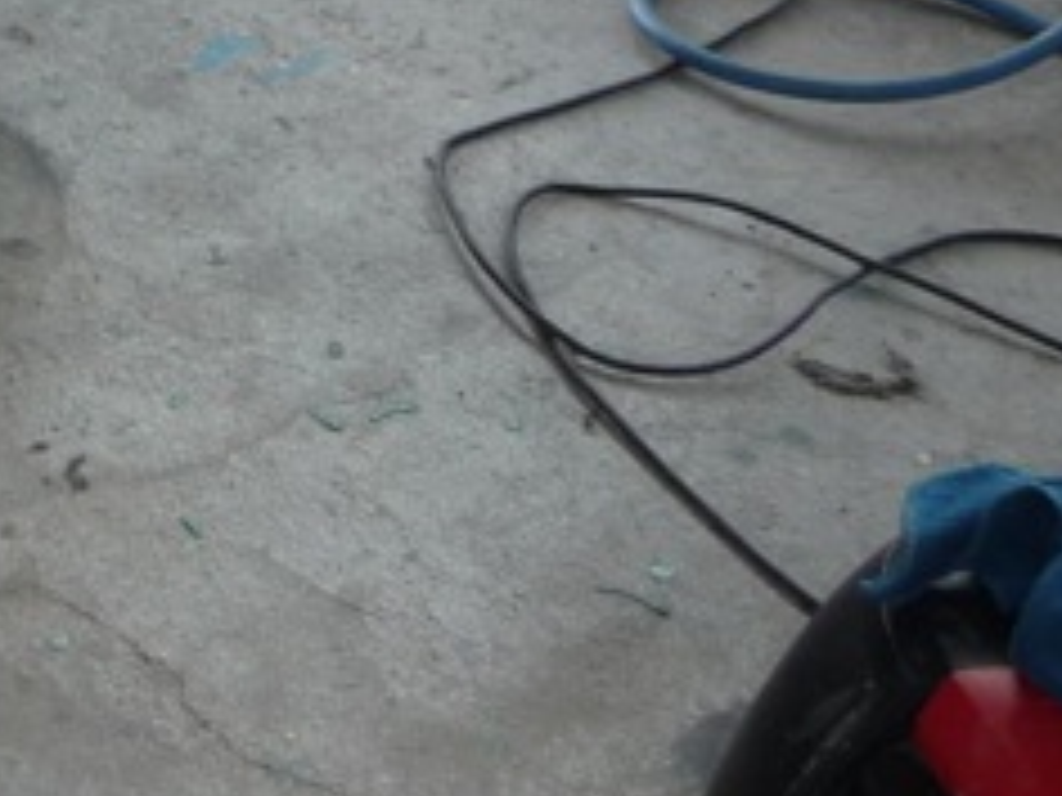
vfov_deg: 11.8
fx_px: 3497
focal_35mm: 114
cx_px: -770
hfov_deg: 15.2
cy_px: -742
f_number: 3.3
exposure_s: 1/30
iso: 100
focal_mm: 4.7
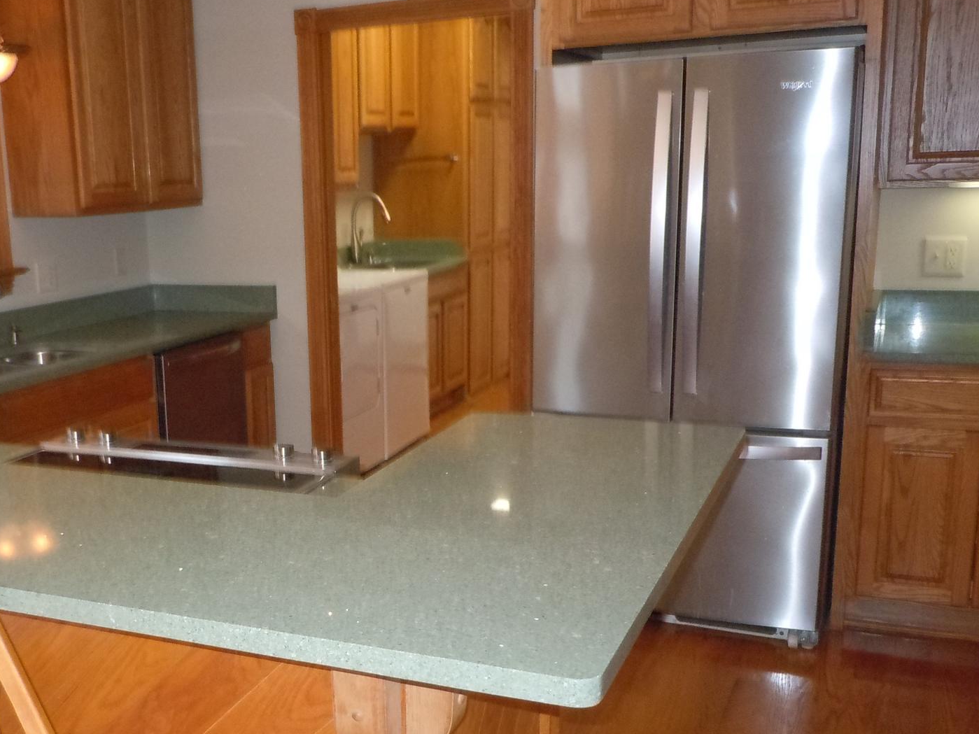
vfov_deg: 34.9
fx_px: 1159
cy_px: 460
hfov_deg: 44.6
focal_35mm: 41
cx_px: 272
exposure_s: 1/50
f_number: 3.7
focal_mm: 5
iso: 500
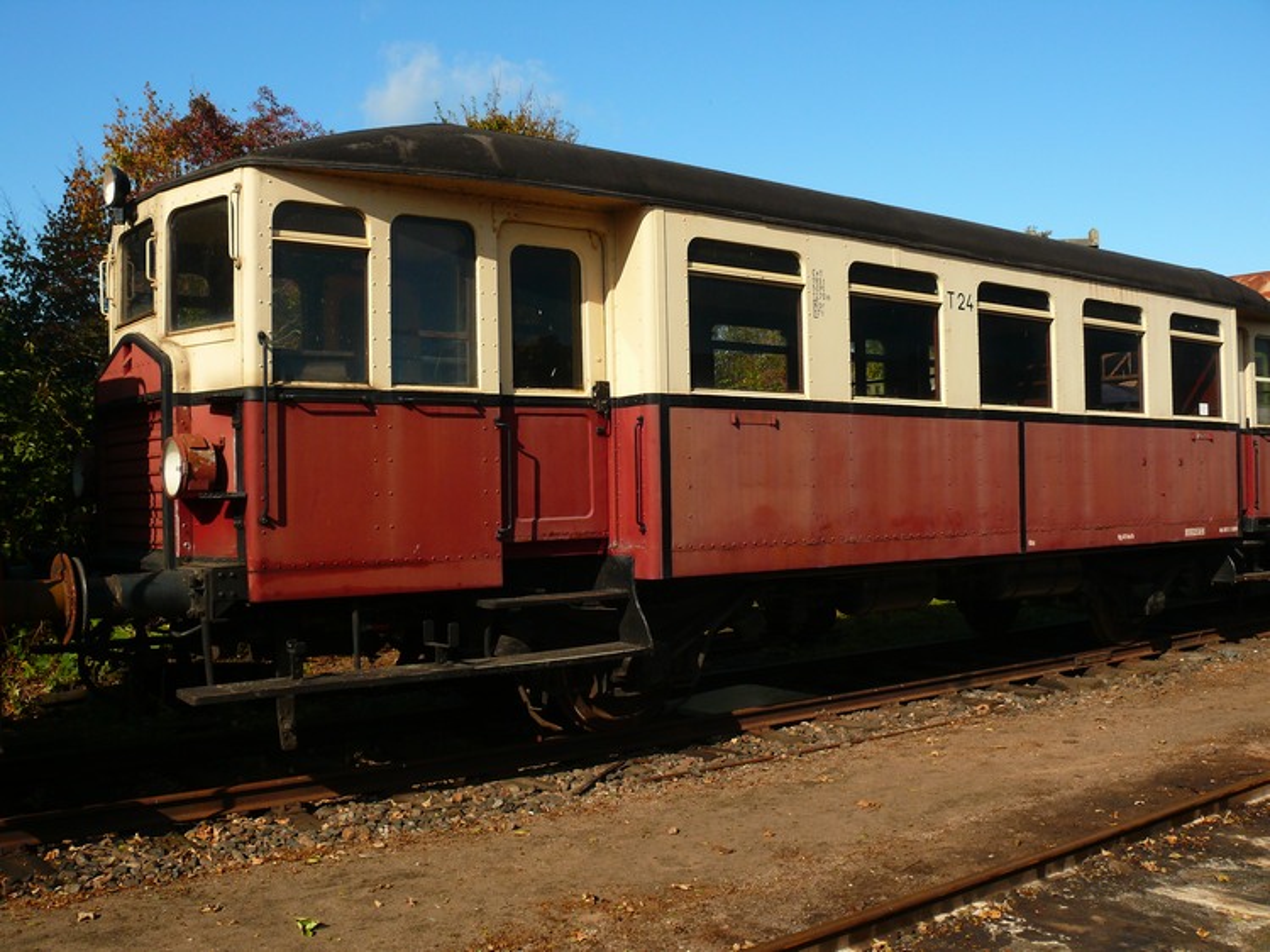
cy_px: 476
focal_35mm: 35
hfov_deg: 52.6
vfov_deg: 40.7
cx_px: 635
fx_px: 1284
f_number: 4.5
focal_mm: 7.4
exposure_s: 1/250
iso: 100
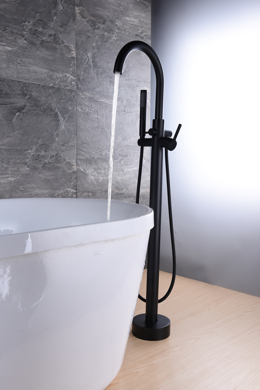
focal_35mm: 37
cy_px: 192
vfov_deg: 51.9
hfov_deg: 36.0
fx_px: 401
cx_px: 131
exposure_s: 1/160
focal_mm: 36
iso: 64
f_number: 9
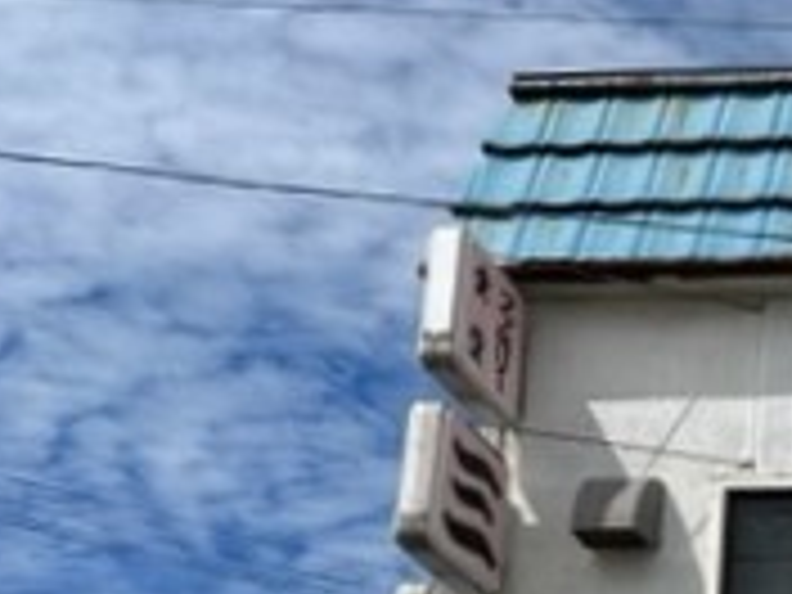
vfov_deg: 15.9
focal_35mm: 85
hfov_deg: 18.9
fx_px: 1945
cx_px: 1334
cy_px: 907
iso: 80
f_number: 1.78
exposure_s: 1/13699
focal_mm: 6.86
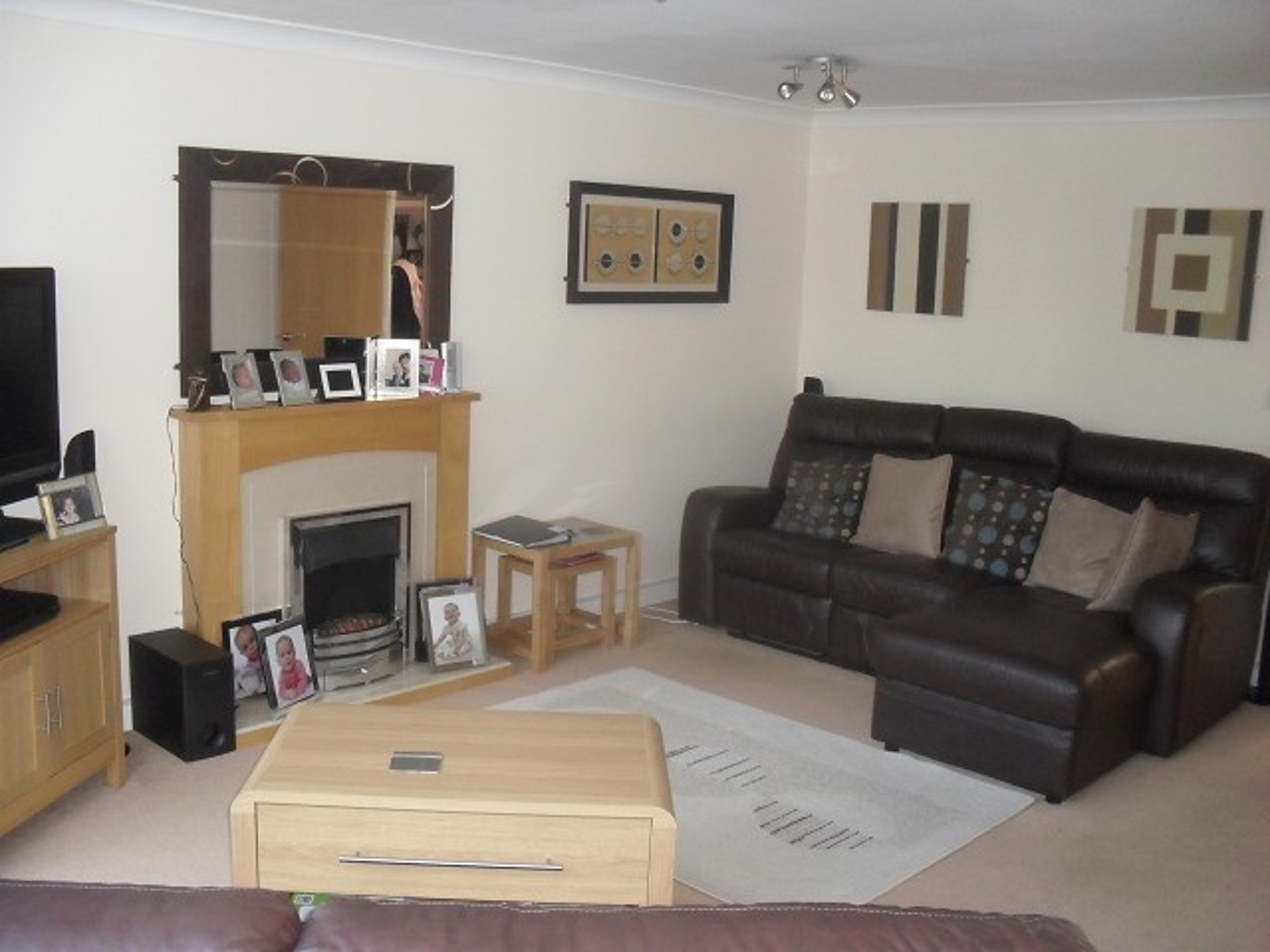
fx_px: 1284
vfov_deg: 40.7
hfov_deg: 52.6
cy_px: 476
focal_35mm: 35
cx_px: 635
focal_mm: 6.3
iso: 320
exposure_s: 1/45
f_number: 3.2
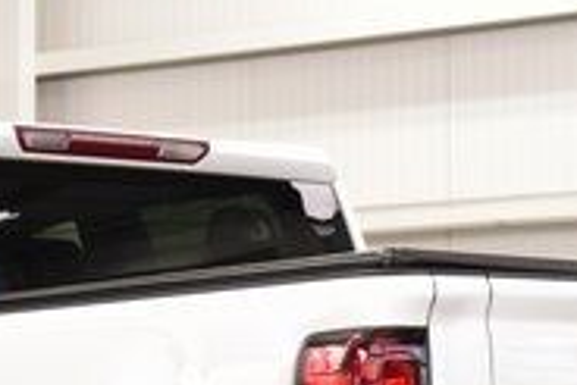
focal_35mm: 188
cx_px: 172
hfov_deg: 10.9
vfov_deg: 7.3
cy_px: 480
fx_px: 3016
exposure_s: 1/60
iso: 1600
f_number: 8
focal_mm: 36
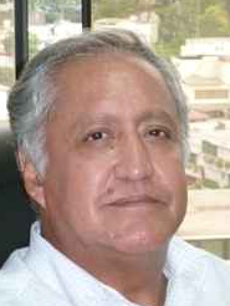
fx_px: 1433
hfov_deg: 9.2
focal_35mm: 162
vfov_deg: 12.2
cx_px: 136
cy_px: 162
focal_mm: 16
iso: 320
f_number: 4.9
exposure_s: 1/60
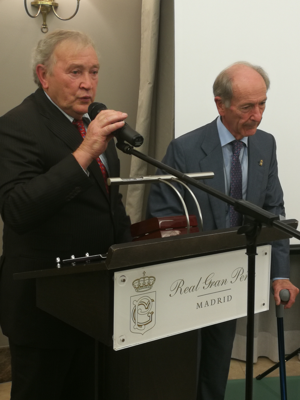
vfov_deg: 36.8
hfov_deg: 28.0
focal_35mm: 52
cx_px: 150
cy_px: 200
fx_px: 601
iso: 200
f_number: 2.2
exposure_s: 1/50
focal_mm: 3.95
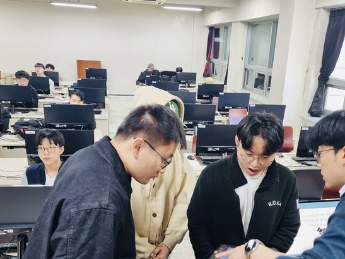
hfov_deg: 48.8
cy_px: 170
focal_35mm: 38
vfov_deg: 37.4
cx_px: 195
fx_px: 379
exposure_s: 1/48
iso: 160
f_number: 1.8
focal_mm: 5.4
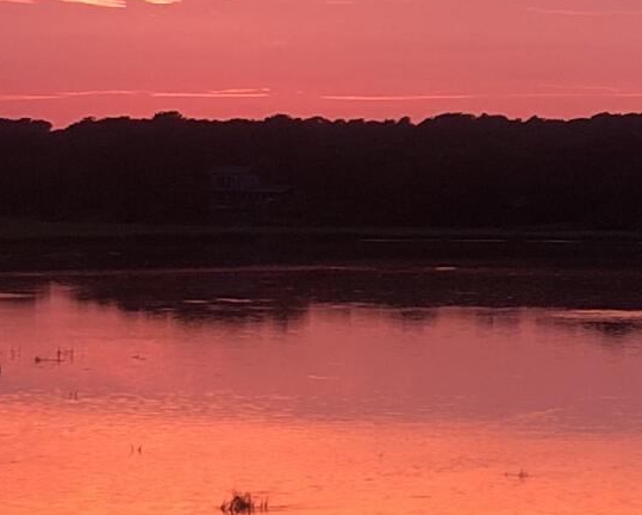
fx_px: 2890
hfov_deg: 12.4
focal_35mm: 152
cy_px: 114
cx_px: 750
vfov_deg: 10.1
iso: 32
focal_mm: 4
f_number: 1.8
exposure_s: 1/30
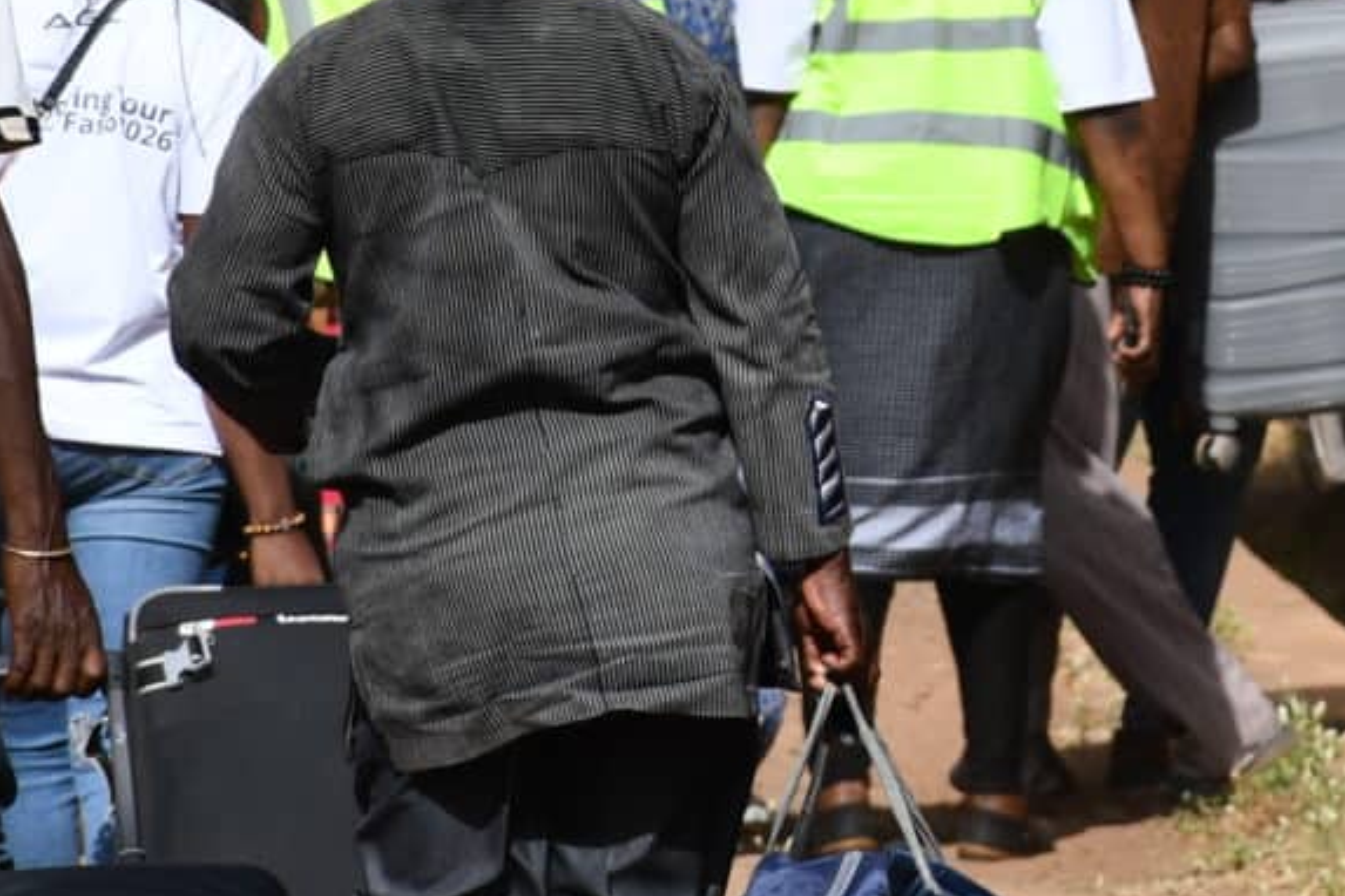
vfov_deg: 1.8
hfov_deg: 2.7
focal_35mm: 750
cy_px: -231
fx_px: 28019
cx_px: 1291
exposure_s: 1/500
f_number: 8
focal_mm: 140
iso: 140
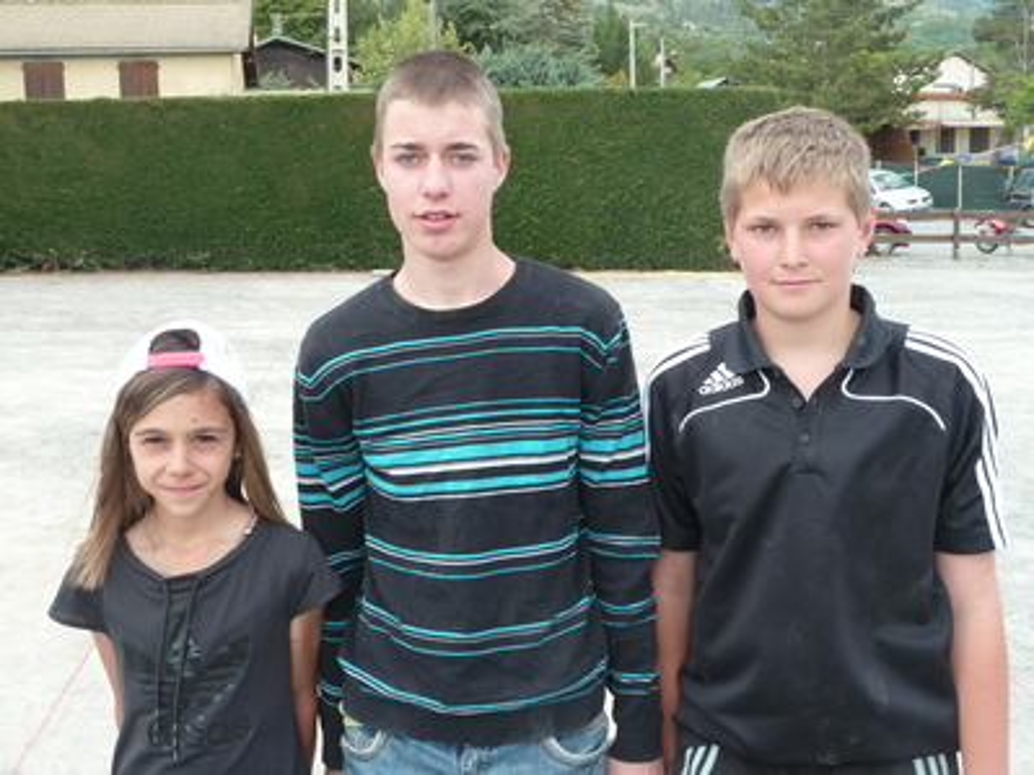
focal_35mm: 42
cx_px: 517
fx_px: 1254
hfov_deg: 44.8
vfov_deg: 34.3
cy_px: 388
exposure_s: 1/50
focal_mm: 6.9
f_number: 5
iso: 80
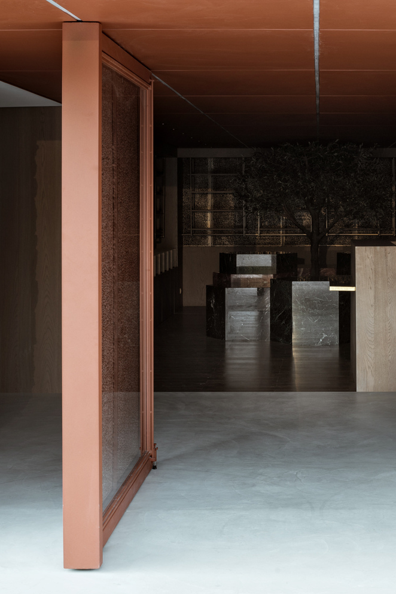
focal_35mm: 68
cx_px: 316
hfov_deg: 19.8
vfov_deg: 29.7
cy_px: 297
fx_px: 1122
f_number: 11
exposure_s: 2
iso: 100
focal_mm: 45
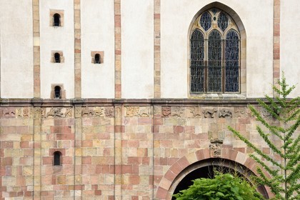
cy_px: 100
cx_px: 150
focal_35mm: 185
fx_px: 1542
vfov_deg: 7.4
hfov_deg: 11.1
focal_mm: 185
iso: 200
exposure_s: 1/250
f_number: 11
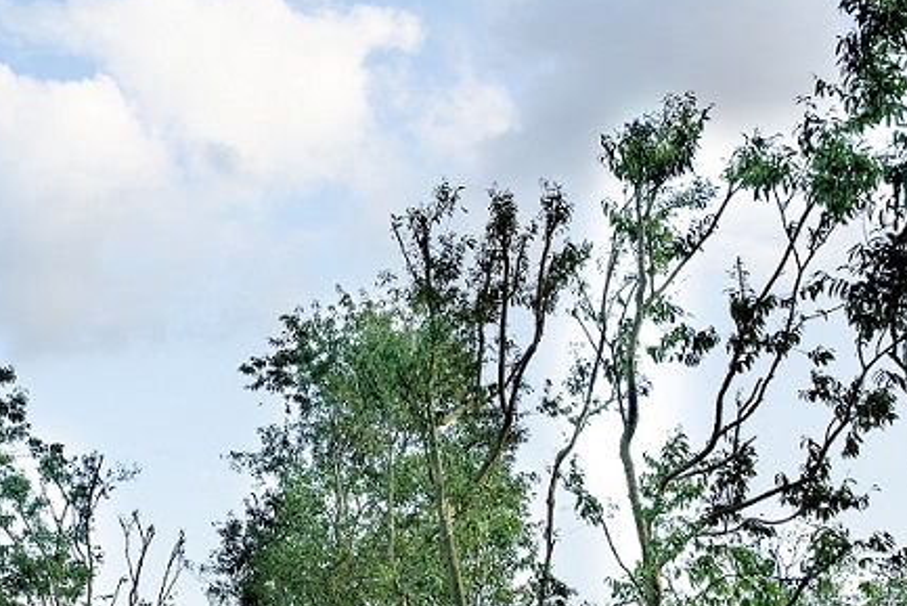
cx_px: 161
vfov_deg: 19.9
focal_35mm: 67
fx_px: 1688
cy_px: 571
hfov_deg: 29.3
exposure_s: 1/400
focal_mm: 29
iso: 200
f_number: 4
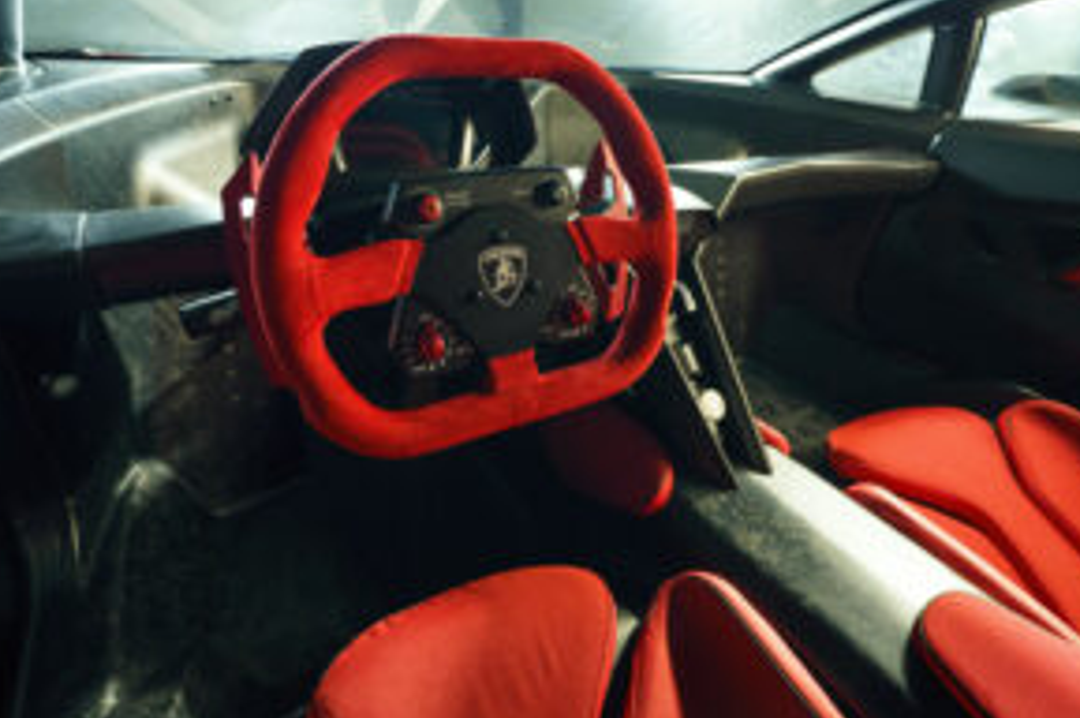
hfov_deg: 84.0
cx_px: 510
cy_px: 251
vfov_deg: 60.6
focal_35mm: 20
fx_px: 599
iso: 1250
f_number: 4
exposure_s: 1/50
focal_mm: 15
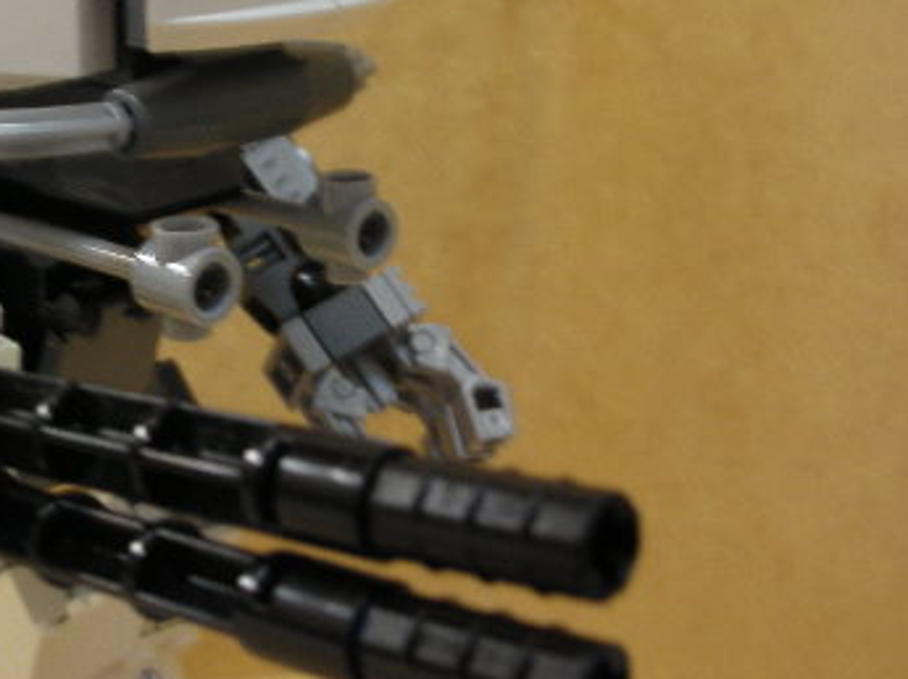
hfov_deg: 28.8
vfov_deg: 22.5
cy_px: 245
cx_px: 113
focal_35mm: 65
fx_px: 1703
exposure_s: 1/4.1
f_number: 3
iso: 105
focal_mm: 5.8
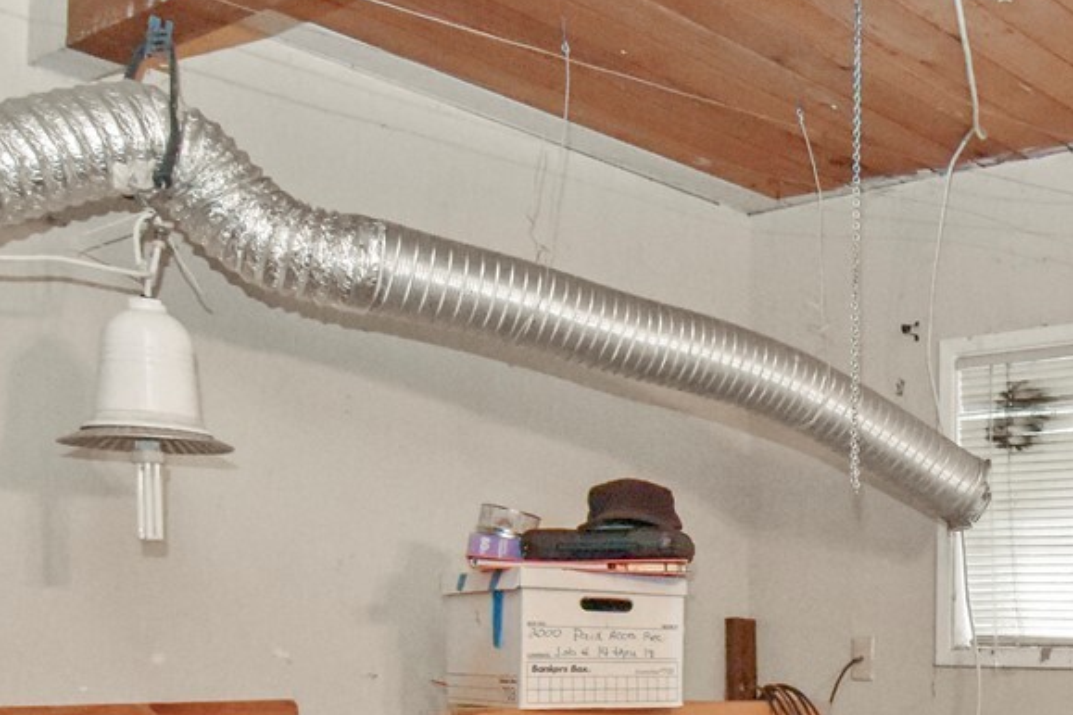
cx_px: 1141
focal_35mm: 44
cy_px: 668
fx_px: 1311
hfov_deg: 38.1
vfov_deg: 29.1
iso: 5600
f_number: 4.5
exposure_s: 1/60
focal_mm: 10
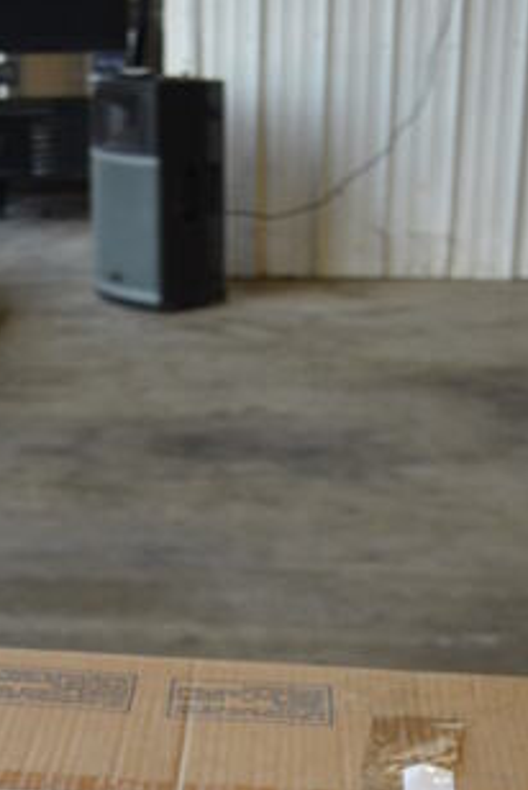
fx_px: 1953
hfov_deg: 15.3
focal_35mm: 89
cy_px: 1081
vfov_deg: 20.5
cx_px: 146
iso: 500
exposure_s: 1/250
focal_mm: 20
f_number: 3.5
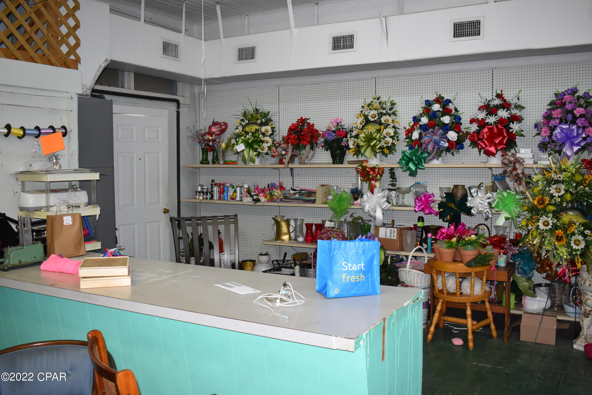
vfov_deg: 40.0
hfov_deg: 57.2
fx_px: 543
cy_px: 198
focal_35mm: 33
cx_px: 296
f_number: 4.5
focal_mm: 22
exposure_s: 1/80
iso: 800
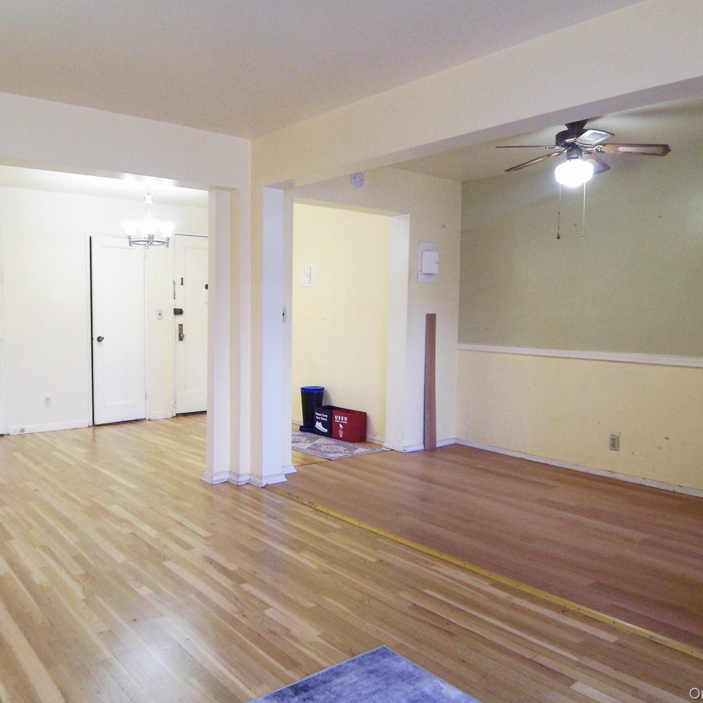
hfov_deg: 57.1
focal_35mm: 28
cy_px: 342
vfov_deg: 57.3
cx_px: 301
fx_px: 643
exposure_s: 1/30
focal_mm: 3.8
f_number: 2.8
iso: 125
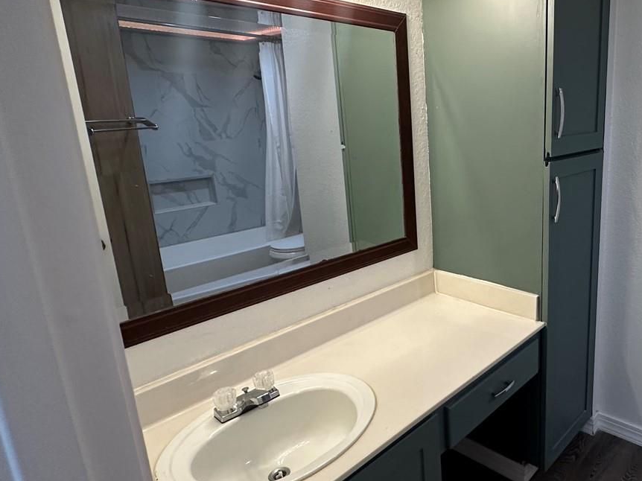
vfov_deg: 53.0
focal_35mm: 26
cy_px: 226
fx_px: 482
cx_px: 495
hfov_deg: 62.7
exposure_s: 1/120
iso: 250
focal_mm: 2.22
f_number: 2.2
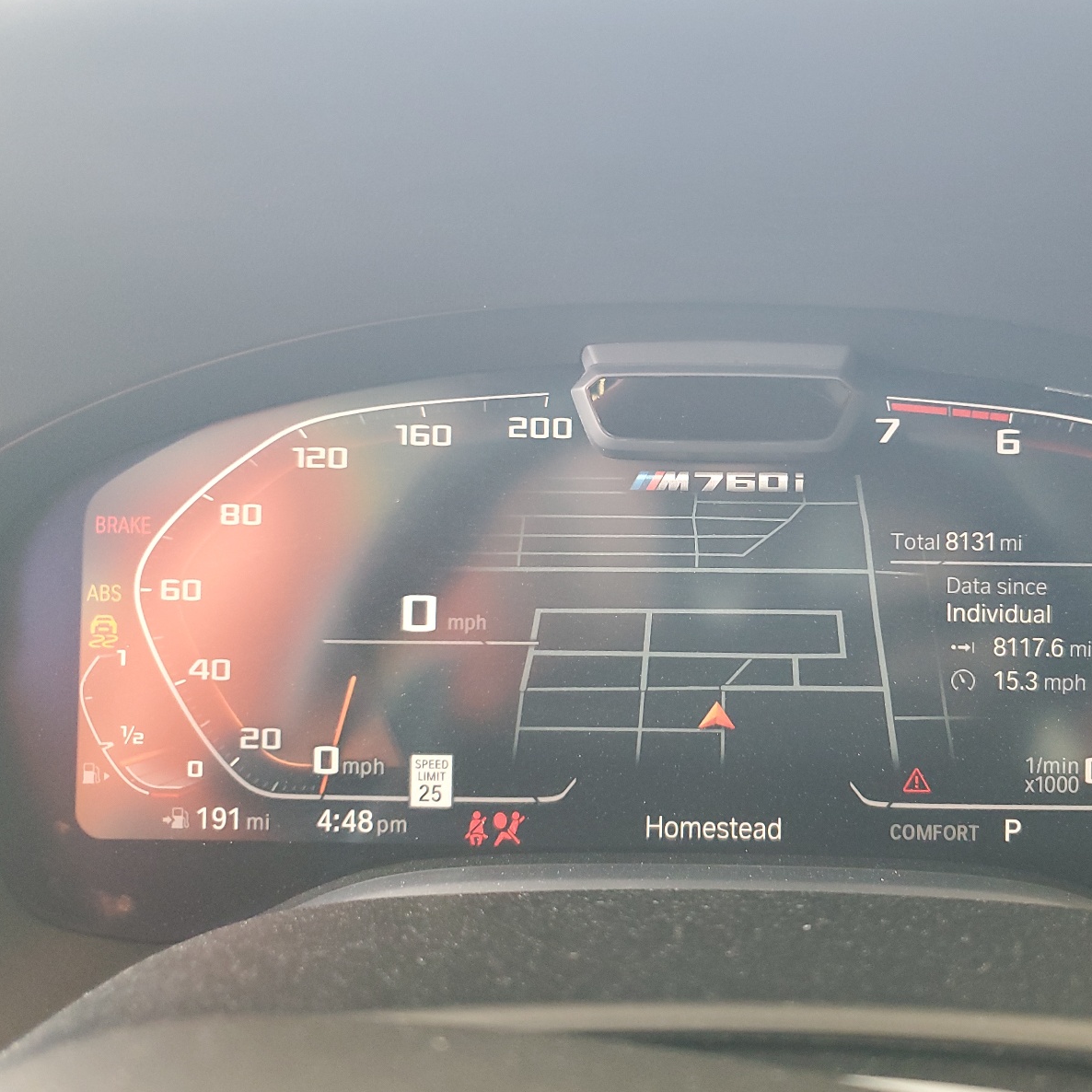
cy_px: 541
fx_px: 1106
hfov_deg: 51.8
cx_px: 705
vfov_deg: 52.5
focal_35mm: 31
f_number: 1.5
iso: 234
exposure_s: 1/50
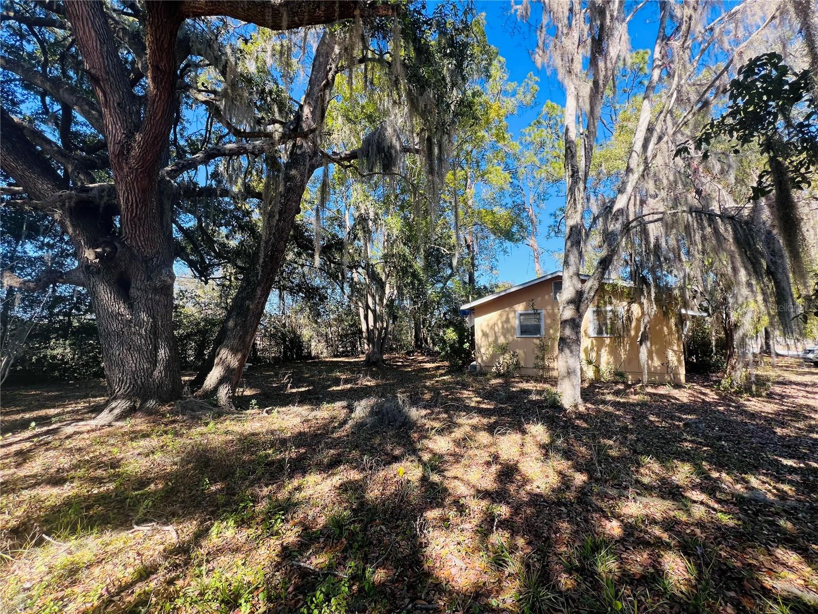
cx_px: 409
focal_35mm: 13
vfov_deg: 89.9
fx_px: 307
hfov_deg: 106.2
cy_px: 307
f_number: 1.8
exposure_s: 1/235
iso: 32
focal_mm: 1.57
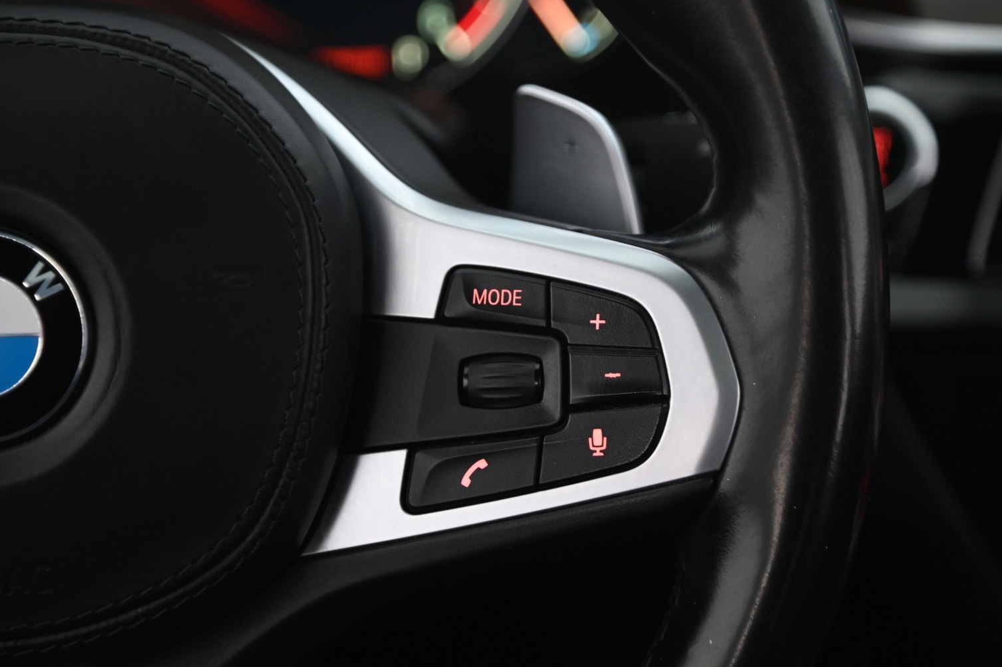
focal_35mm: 129
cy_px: 321
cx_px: 502
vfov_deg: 10.6
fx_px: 3588
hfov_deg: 15.9
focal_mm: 120
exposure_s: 1/15
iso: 2000
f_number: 4
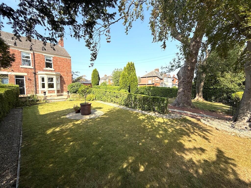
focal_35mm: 14
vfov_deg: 85.7
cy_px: 94
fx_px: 102
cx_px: 126
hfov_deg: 102.1
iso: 50
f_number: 2.2
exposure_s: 1/1145
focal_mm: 2.22
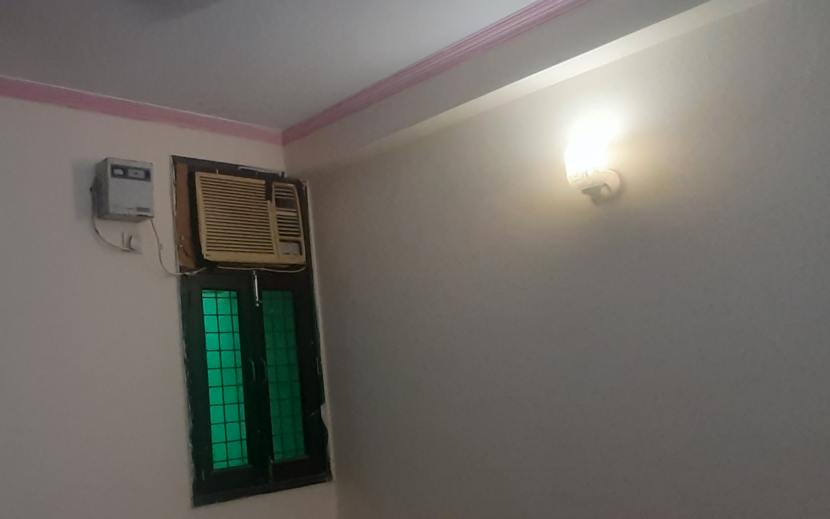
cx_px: 142
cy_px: 312
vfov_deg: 45.8
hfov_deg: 61.5
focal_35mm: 27
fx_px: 611
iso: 200
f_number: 2.2
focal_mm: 1.42
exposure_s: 1/33
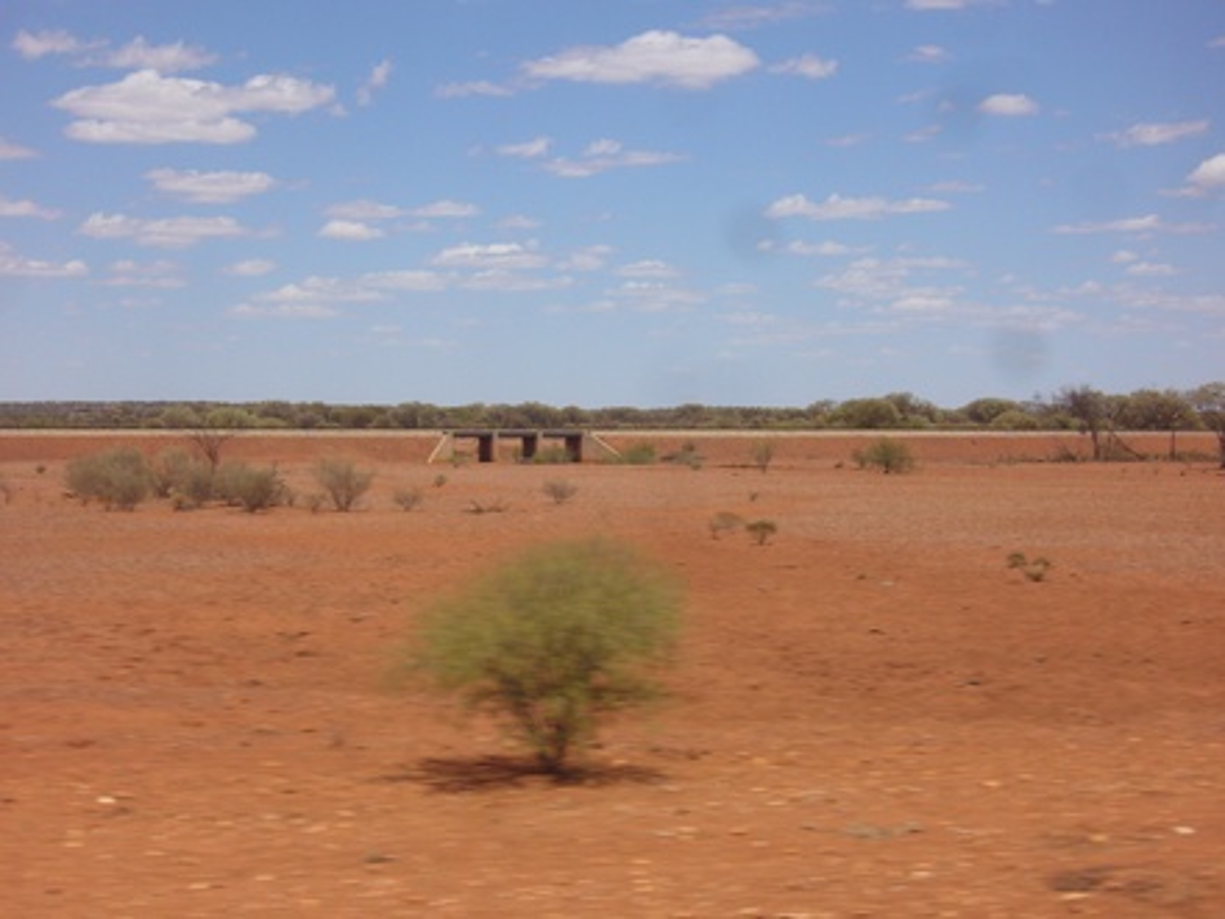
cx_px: 612
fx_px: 2477
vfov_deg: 21.0
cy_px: 460
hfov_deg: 27.8
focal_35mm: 70
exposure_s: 1/250
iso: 80
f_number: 8
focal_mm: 11.5
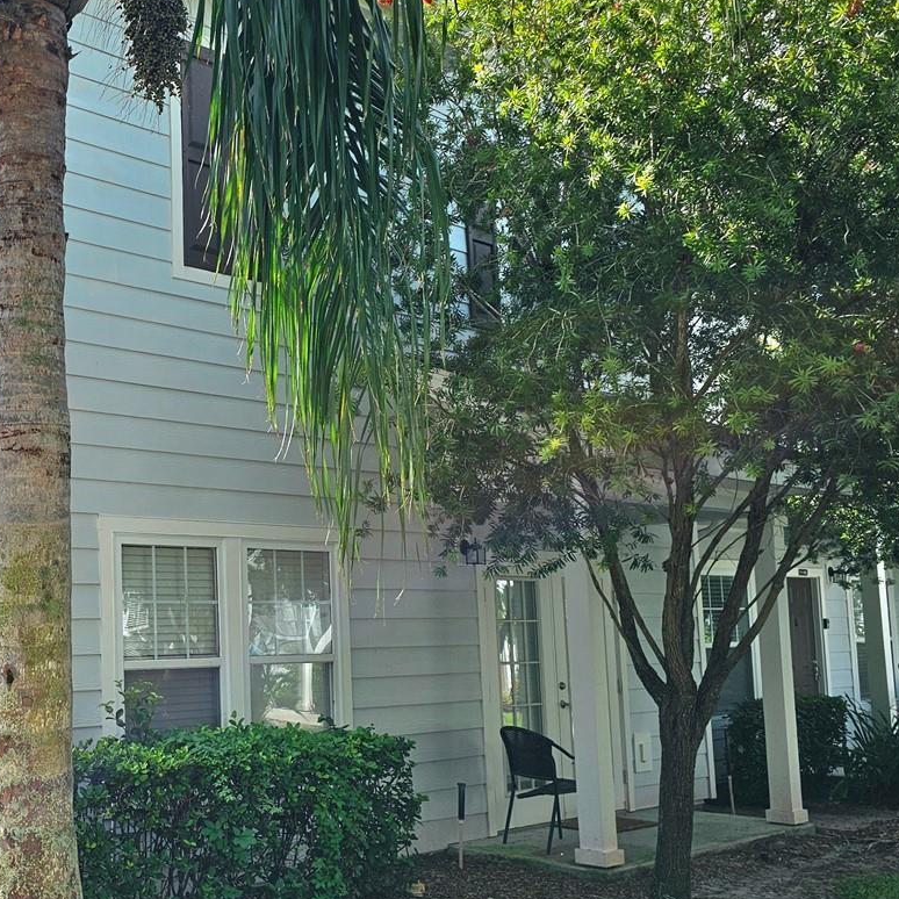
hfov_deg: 37.5
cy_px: 496
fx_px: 1234
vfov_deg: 40.0
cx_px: 96
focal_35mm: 42
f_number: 1.7
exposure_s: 1/556
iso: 10
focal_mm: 6.3
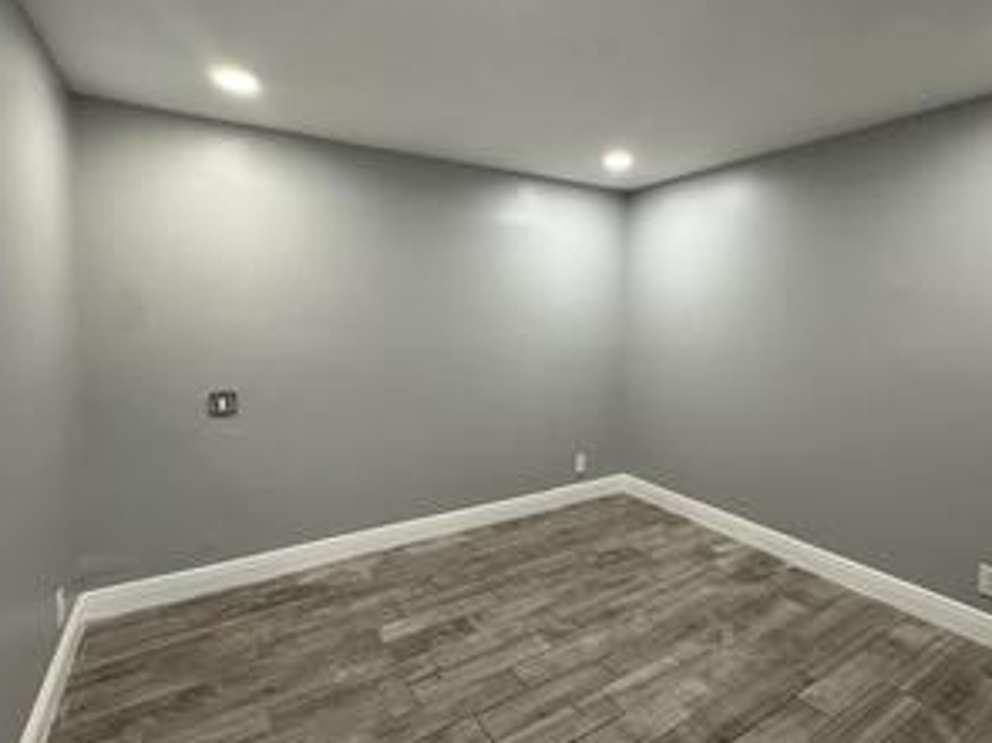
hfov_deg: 84.1
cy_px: 326
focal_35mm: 19
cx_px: 572
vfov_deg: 68.4
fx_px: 544
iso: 320
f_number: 2.2
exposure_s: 1/120
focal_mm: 2.22
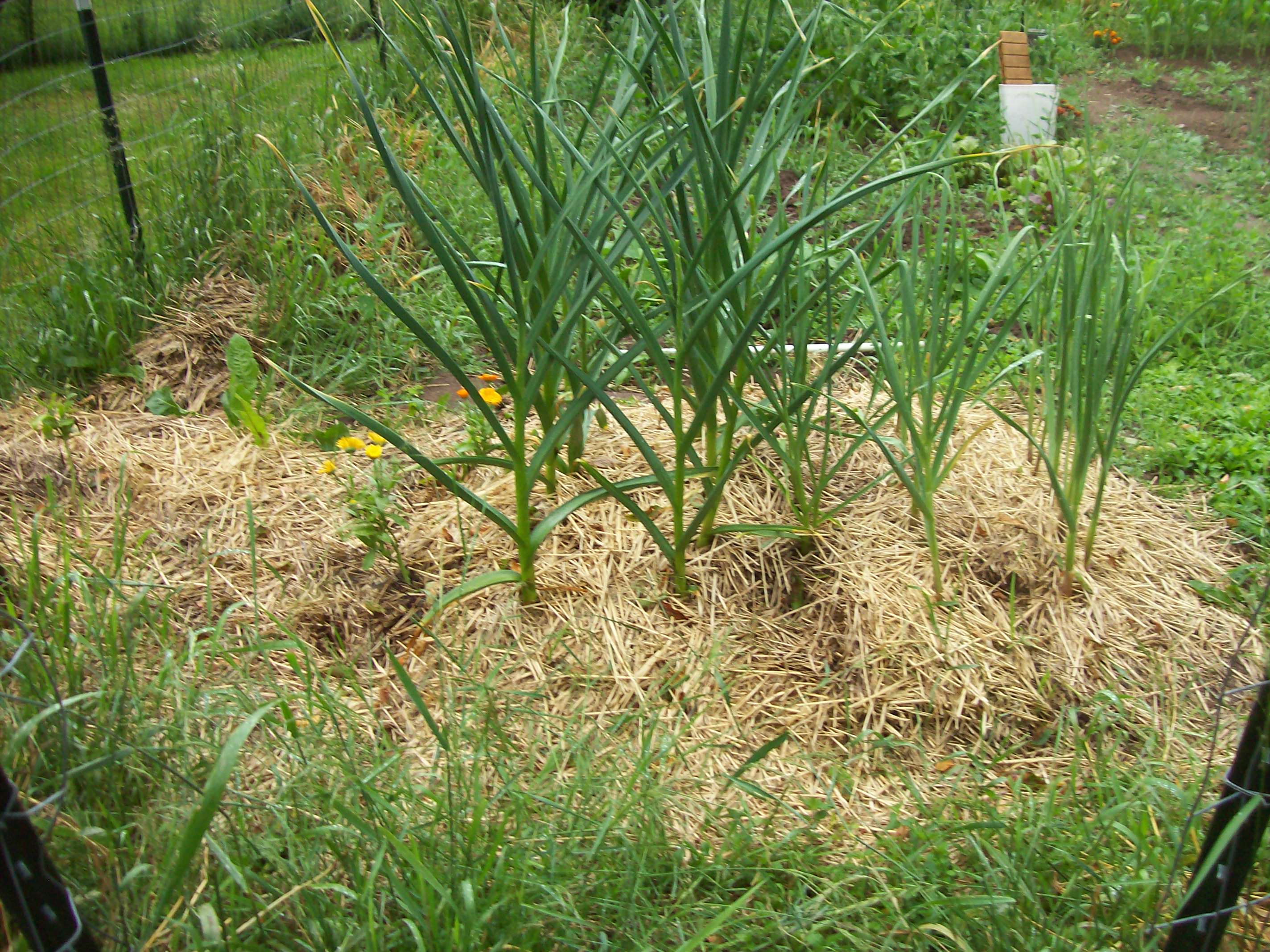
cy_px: 476
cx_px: 635
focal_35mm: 36
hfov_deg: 51.4
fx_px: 1320
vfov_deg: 39.6
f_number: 2.7
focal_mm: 6
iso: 80
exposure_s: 1/180
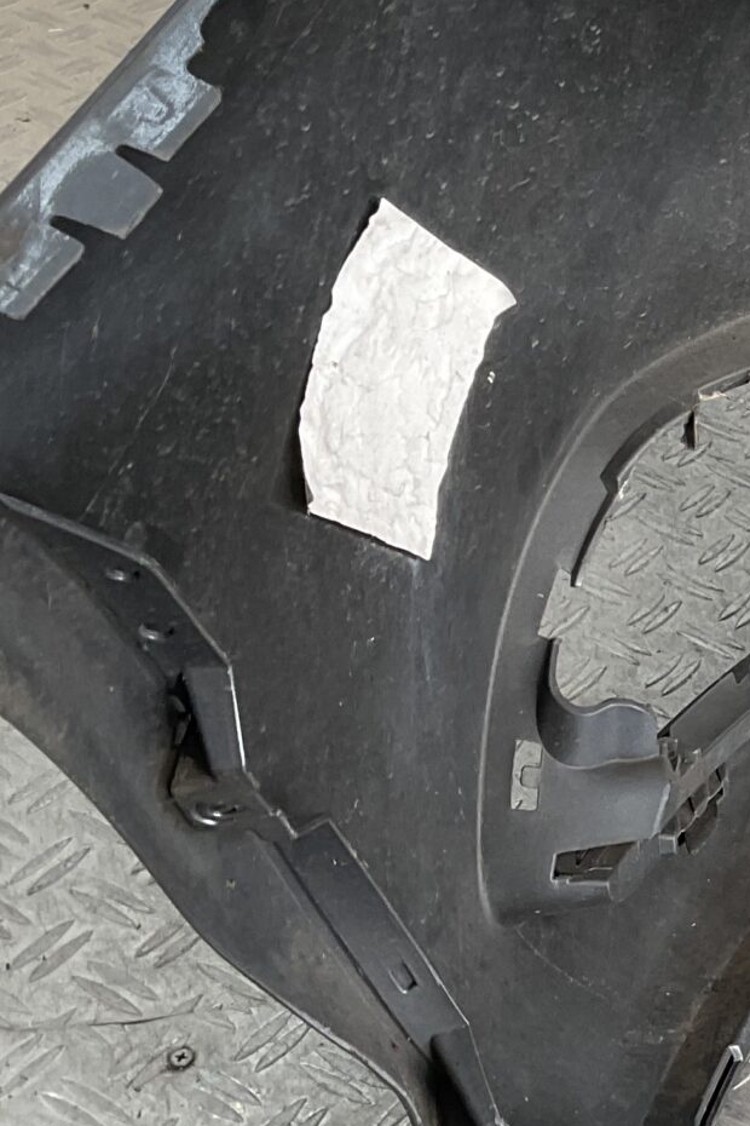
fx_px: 2594
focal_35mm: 83
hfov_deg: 15.3
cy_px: 463
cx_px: 1103
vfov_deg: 24.4
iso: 16
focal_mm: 3
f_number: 1.8
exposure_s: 1/232
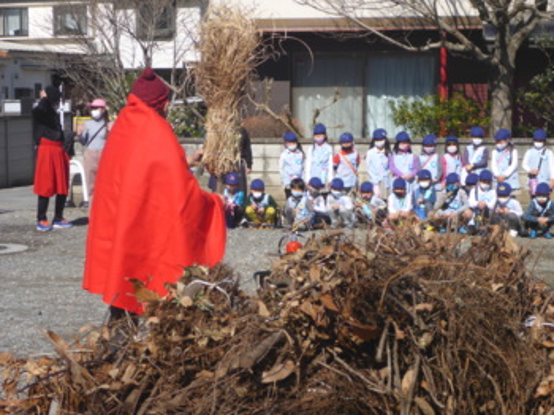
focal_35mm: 80
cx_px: 277
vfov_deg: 18.4
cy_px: 208
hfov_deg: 24.4
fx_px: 1279
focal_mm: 13.4
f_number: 5.5
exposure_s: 1/500
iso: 100
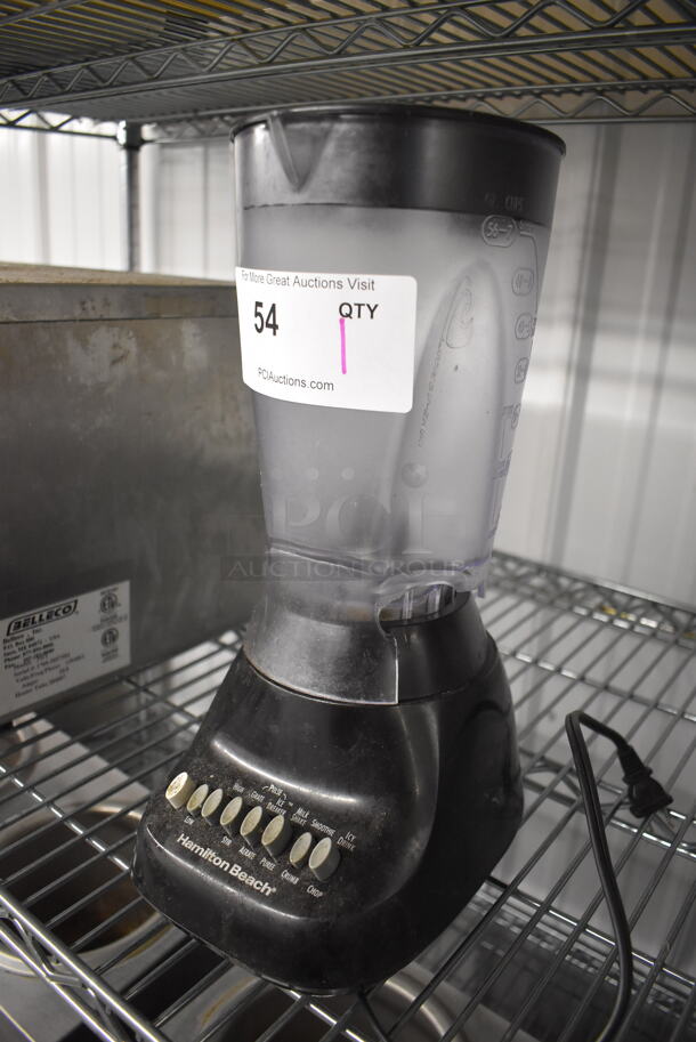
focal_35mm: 27
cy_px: 521
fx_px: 782
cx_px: 348
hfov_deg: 48.0
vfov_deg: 67.3
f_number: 3.5
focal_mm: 18
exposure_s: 1/125
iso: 2200
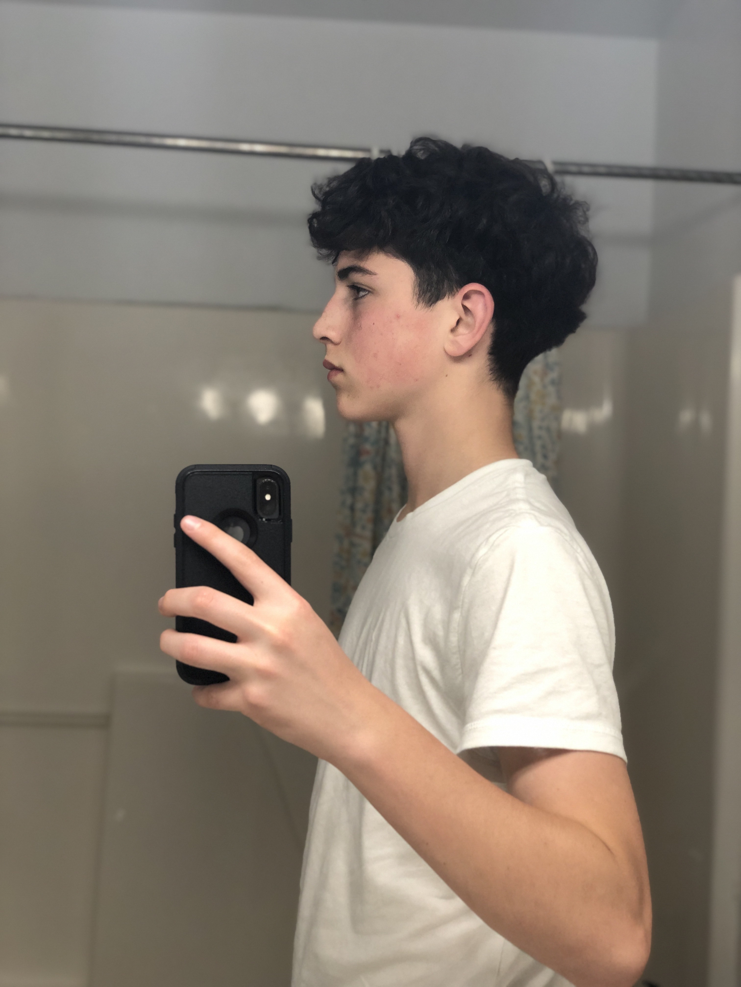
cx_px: 370
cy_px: 494
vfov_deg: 36.8
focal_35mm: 52
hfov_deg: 28.0
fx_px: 1484
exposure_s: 1/60
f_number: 2.4
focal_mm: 6
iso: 80
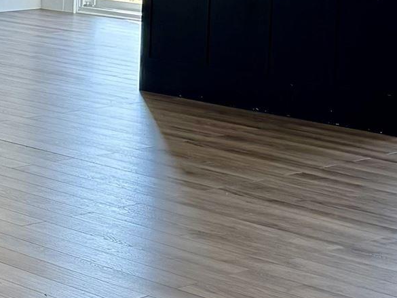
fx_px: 1445
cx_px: -383
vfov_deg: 11.6
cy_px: -40
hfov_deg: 13.5
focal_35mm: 126
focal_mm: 6.76
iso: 100
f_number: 1.78
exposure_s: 1/198
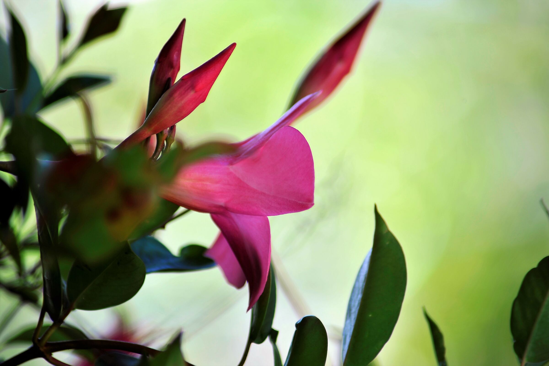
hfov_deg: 6.9
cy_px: 183
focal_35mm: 300
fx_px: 4572
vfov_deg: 4.6
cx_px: 274
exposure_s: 1/125
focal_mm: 300
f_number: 5.6
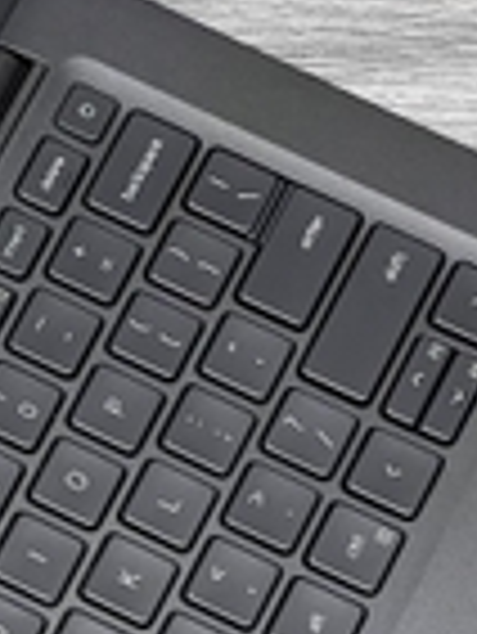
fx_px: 4806
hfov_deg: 5.6
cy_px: 549
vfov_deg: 7.5
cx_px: -410
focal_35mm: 262
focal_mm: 9
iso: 320
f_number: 2.8
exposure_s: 1/100
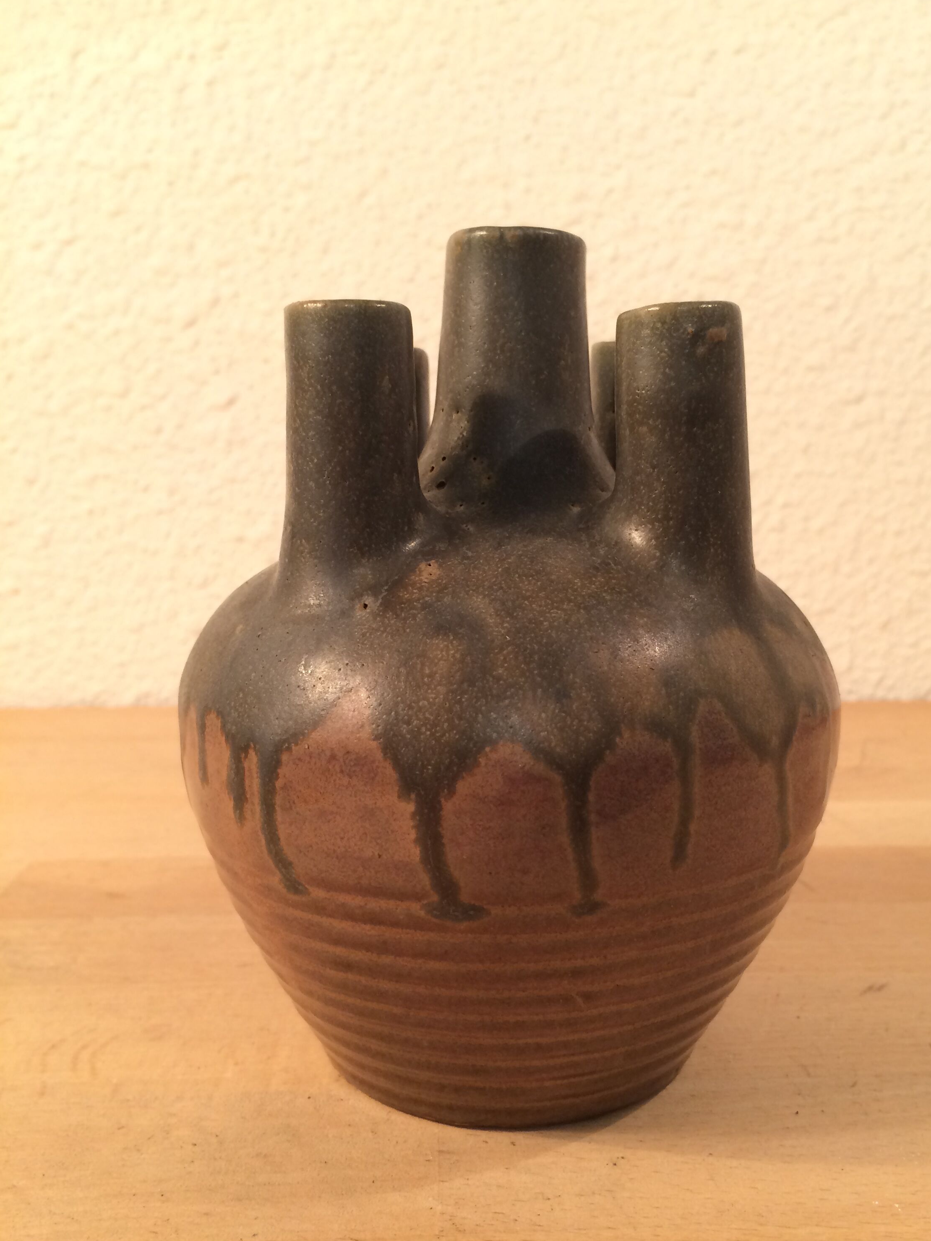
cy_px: 648
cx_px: 513
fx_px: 1147
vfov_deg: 56.8
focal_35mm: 32
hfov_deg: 44.1
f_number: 2.2
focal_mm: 4.15
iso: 100
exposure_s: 1/33
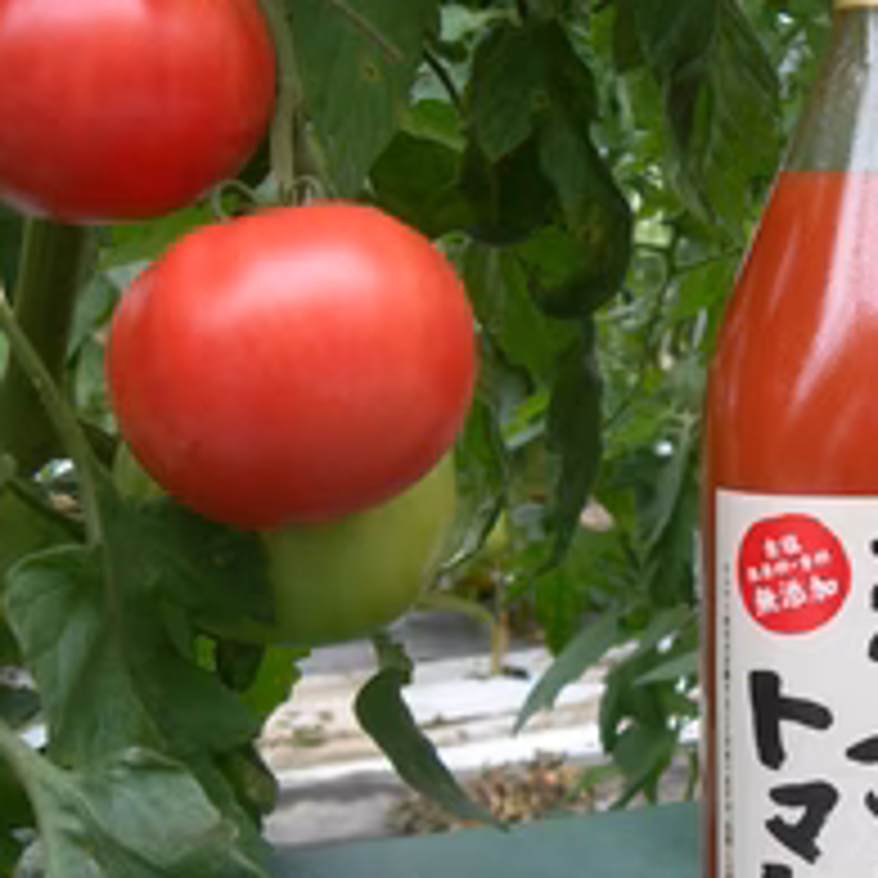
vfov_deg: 25.0
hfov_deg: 24.2
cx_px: 815
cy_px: 504
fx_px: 1980
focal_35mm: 69
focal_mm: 7.8
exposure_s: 1/64.4
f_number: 2.8
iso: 50
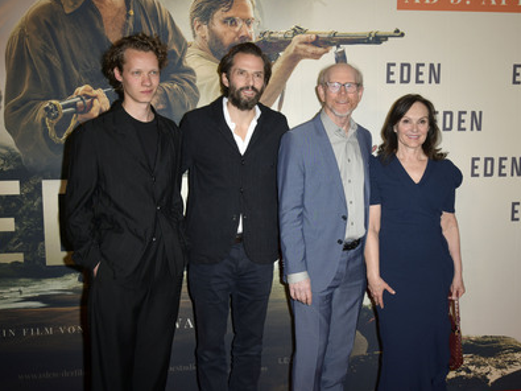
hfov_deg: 54.0
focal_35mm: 34
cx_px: 253
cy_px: 194
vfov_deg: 41.8
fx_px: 512
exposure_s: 1/250
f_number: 5.6
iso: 250
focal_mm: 31
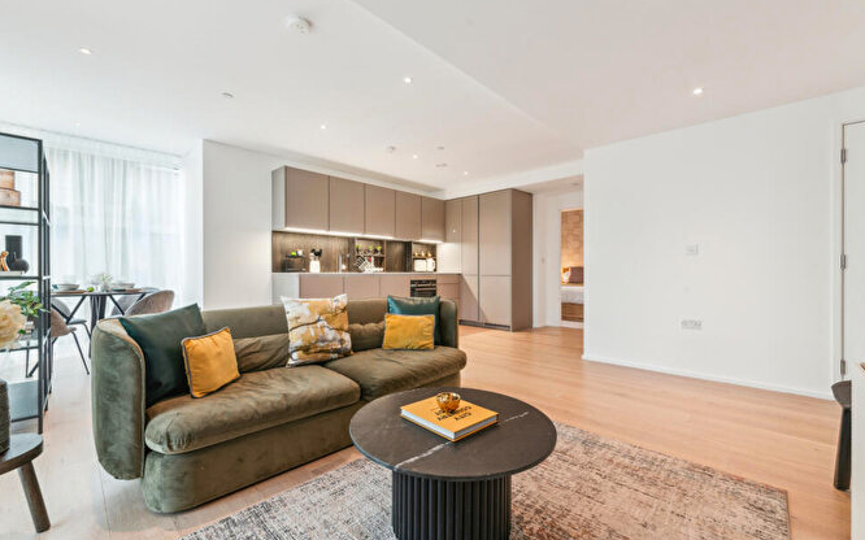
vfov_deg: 74.8
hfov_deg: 101.4
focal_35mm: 15
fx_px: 354
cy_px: 276
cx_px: 421
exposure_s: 1/5
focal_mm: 14
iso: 500
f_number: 11
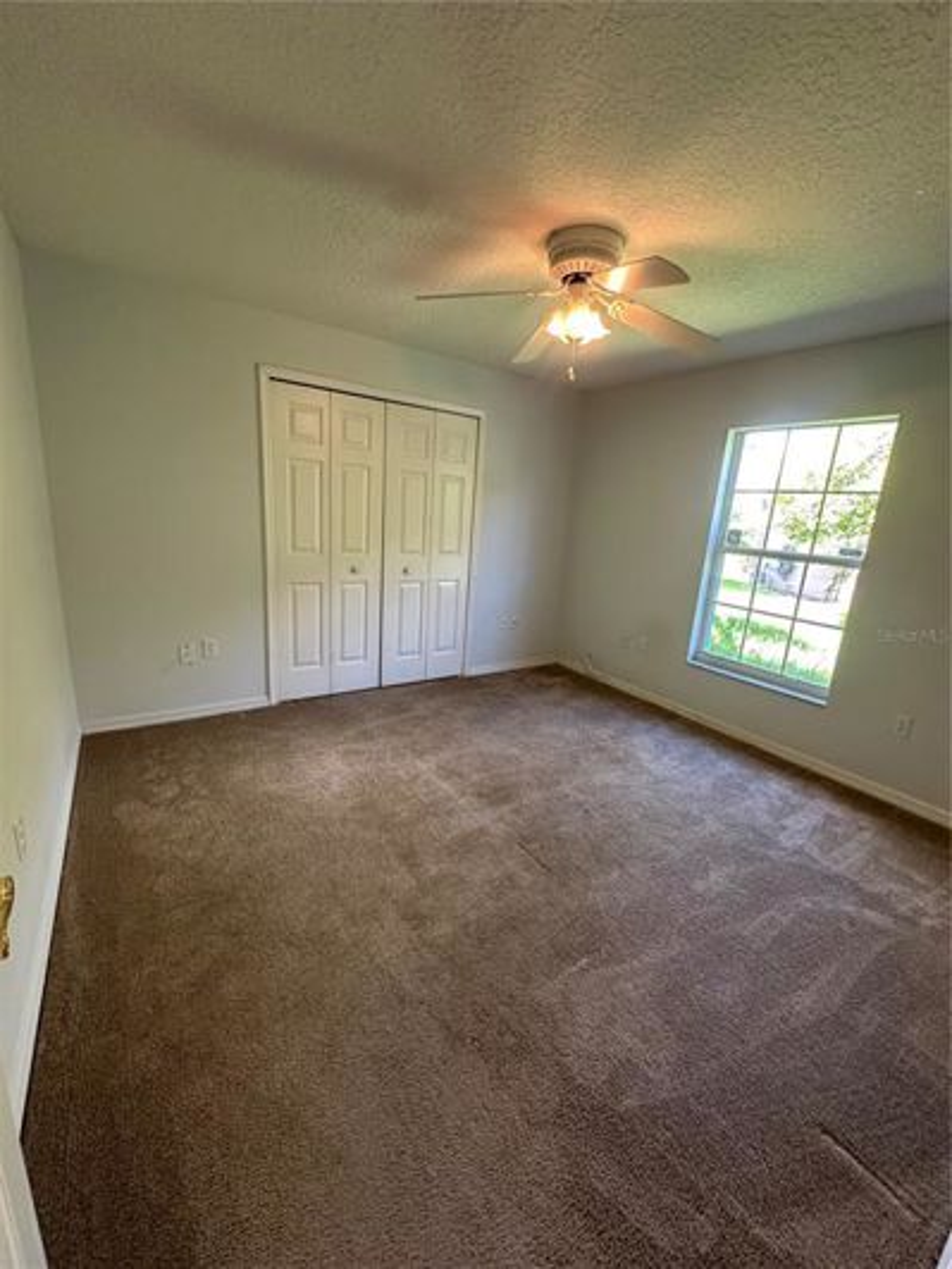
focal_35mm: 14
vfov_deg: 102.1
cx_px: 476
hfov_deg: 85.7
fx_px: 513
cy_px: 634
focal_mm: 2.22
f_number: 2.2
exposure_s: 1/60
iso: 200
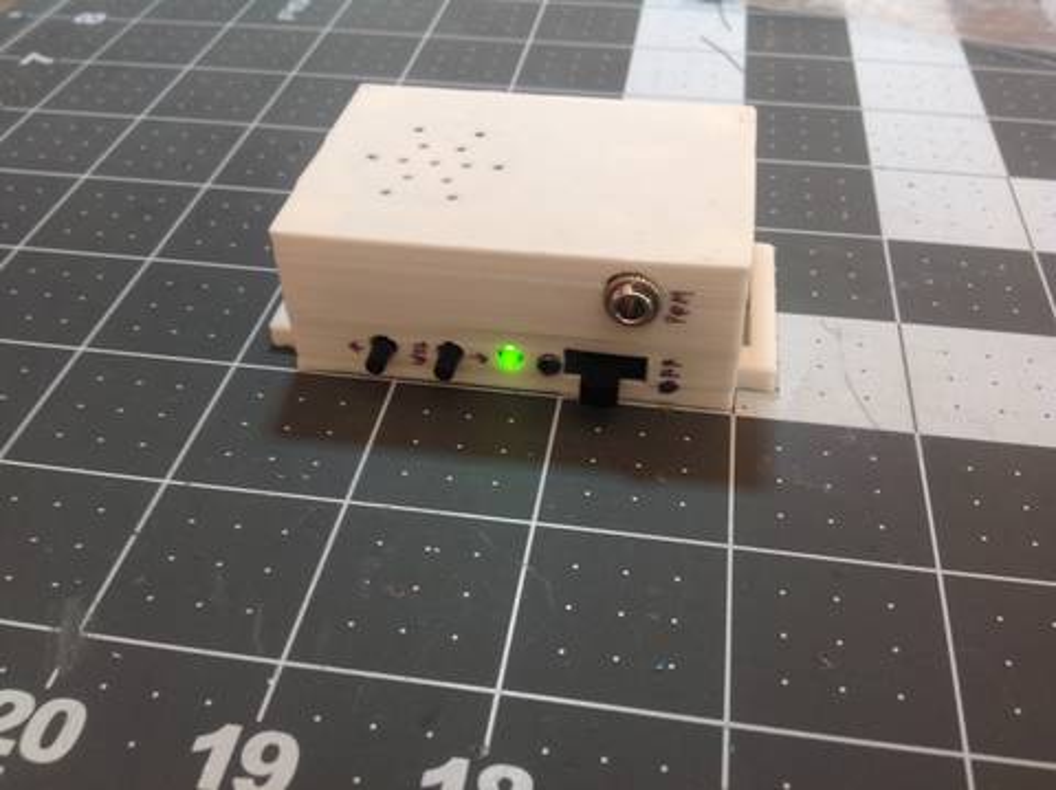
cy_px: 395
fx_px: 1067
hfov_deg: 52.7
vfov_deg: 40.6
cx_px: 528
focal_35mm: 35
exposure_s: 1/17
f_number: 2.4
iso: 50
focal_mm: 4.28
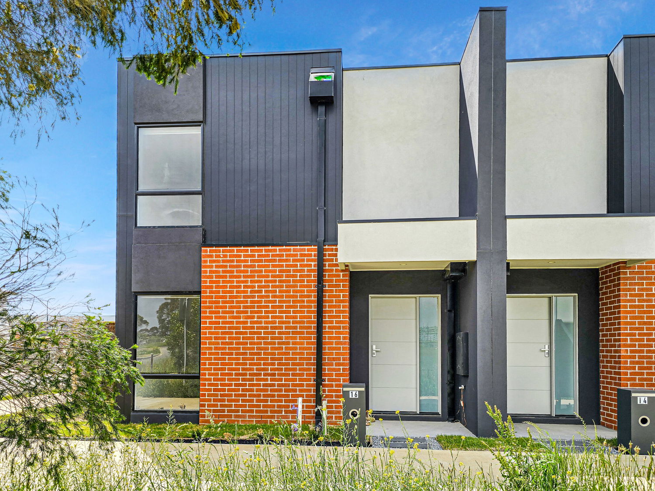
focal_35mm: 23
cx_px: 328
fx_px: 435
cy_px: 246
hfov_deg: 73.9
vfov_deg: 58.9
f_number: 1.7
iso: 12
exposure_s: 1/1100
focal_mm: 6.3
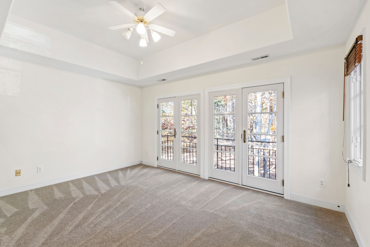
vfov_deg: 77.3
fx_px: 154
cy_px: 124
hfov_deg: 100.4
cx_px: 185
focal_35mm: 15
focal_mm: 10
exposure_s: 1/1.25
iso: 100
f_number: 8
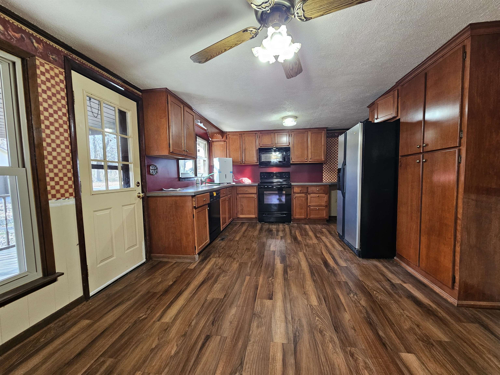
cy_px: 188
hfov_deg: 106.2
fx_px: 188
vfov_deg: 89.9
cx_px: 250
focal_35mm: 13
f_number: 2.2
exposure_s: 1/60
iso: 200
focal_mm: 2.2
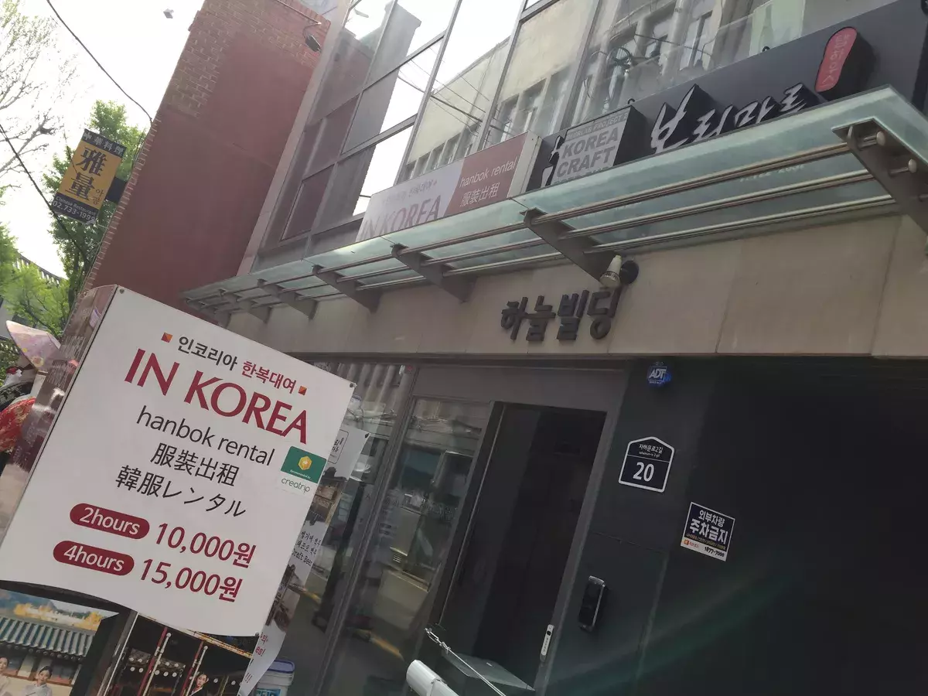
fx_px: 777
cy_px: 348
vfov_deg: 48.2
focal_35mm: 29
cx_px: 464
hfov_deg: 61.7
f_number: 2.2
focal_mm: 4.15
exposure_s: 1/565
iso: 32
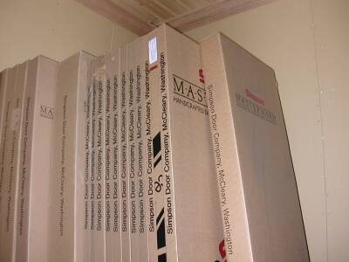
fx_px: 373
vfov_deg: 38.7
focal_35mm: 37
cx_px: 174
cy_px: 131
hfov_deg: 50.1
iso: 100
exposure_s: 1/59.9
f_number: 2.7
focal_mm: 5.6
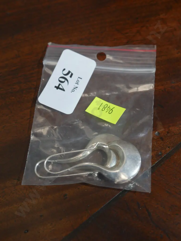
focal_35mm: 58
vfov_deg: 33.2
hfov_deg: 25.3
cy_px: 120
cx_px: 90
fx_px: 404
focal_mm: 29
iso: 1000
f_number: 5.4
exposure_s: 1/60
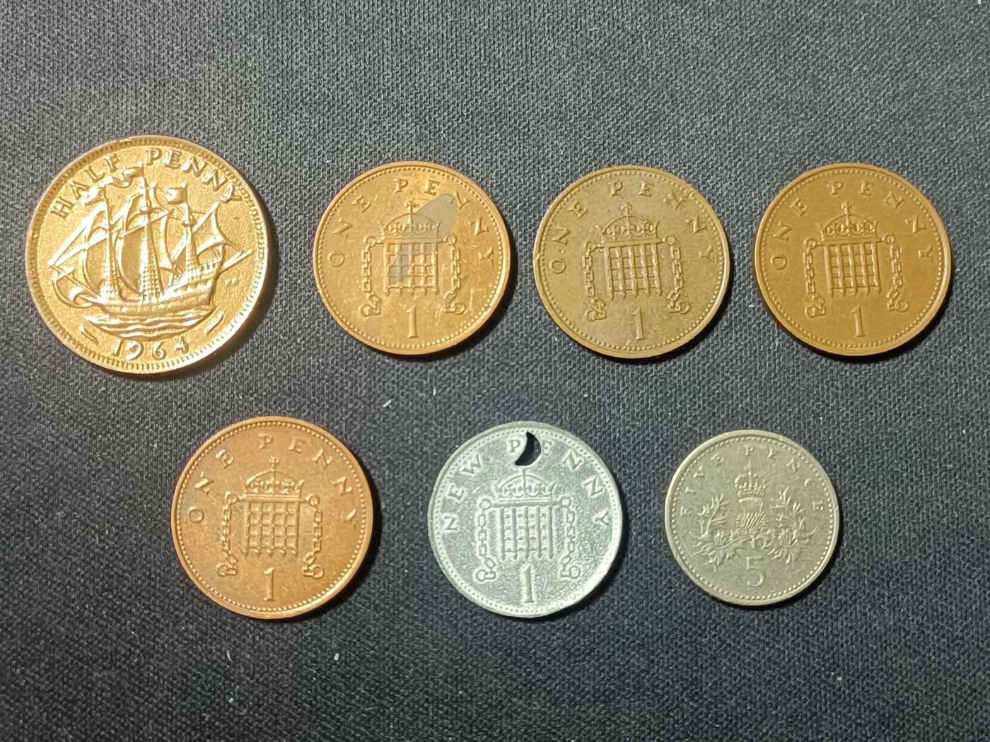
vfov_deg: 35.1
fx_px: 1173
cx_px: 495
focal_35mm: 41
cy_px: 371
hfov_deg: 45.8
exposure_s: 1/25
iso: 1985
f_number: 1.8
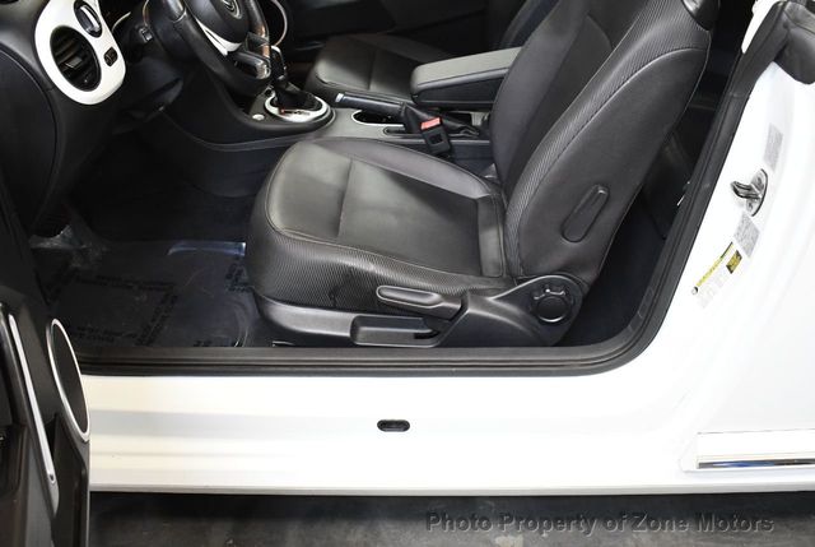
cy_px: 274
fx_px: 816
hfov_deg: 53.1
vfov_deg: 37.0
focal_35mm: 36
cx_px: 408
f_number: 3.5
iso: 2000
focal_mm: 18
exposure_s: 1/125
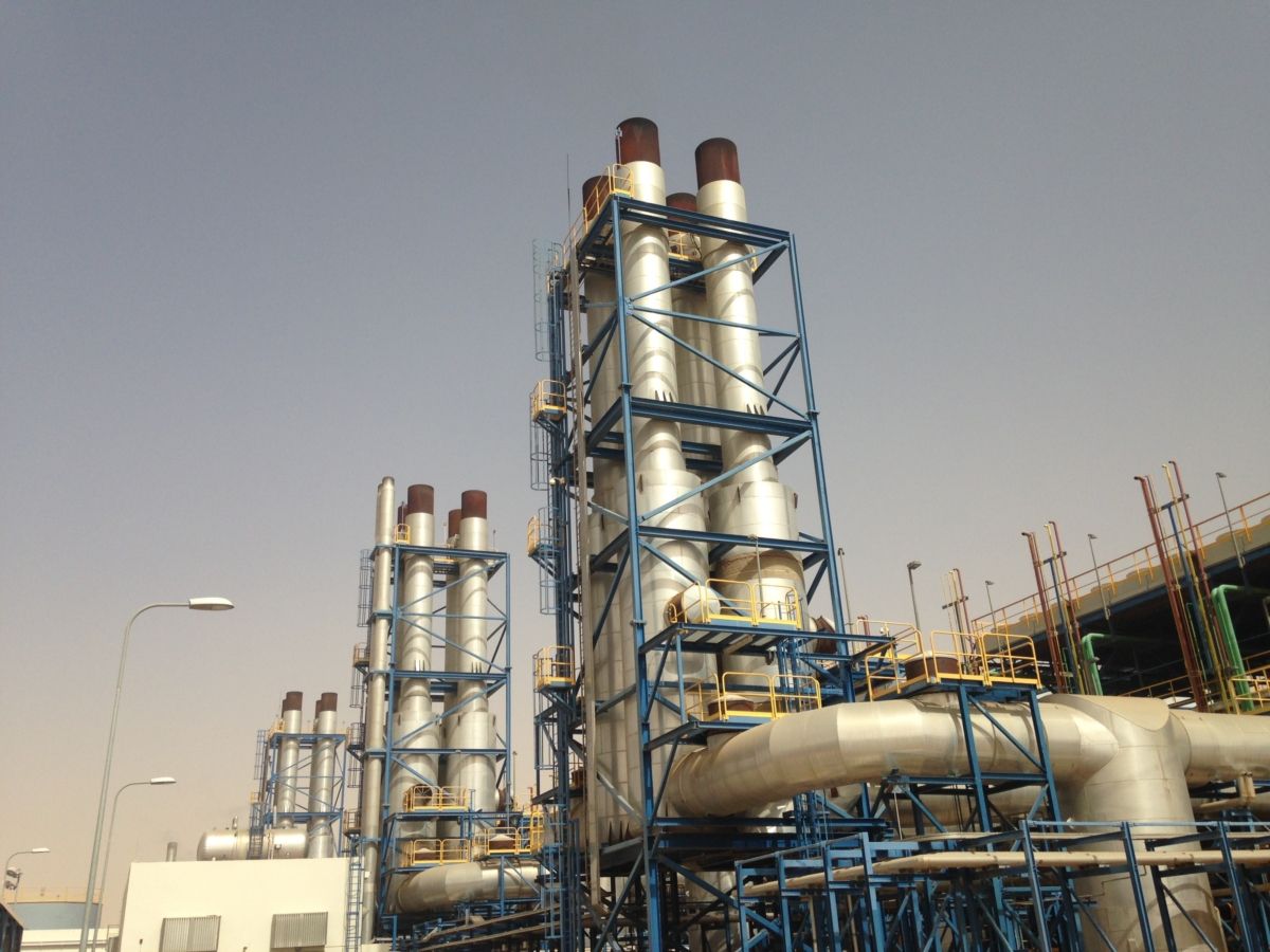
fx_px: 1211
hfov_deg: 55.4
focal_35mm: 33
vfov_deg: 42.9
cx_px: 635
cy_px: 476
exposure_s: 1/2710
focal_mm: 4.12
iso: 50
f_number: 2.4
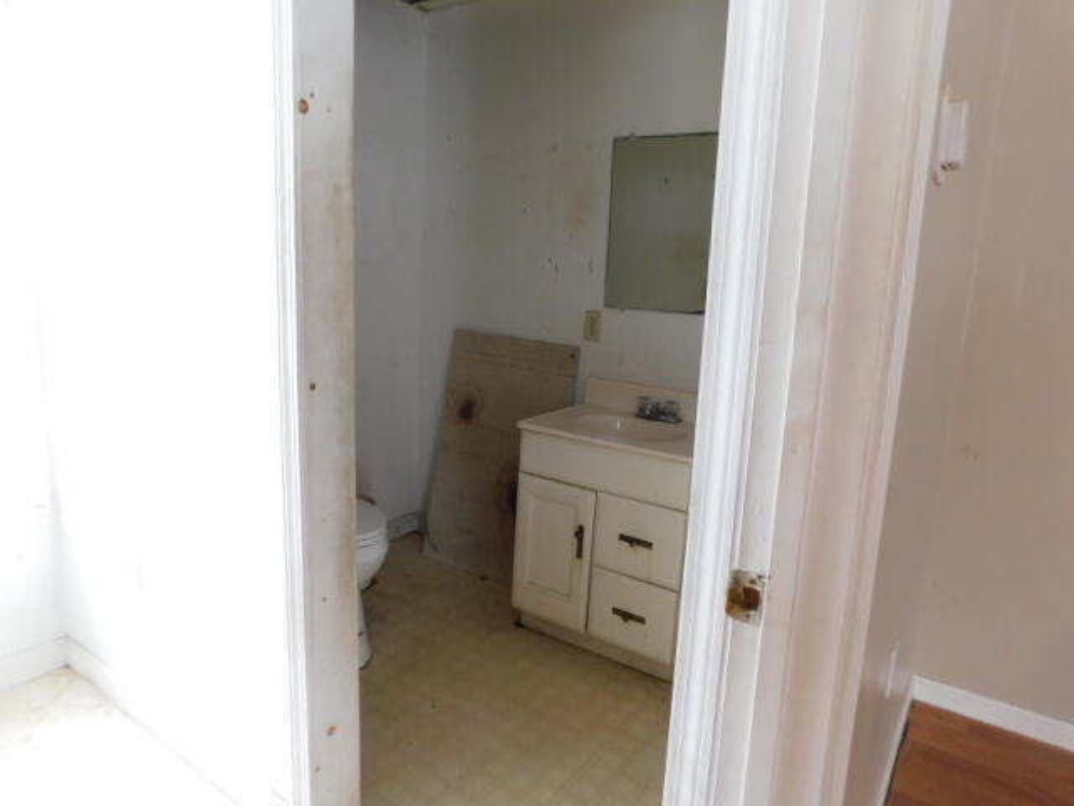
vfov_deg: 58.9
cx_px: 537
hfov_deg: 73.9
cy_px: 403
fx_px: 714
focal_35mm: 23
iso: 140
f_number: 3
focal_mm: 4
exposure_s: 1/30
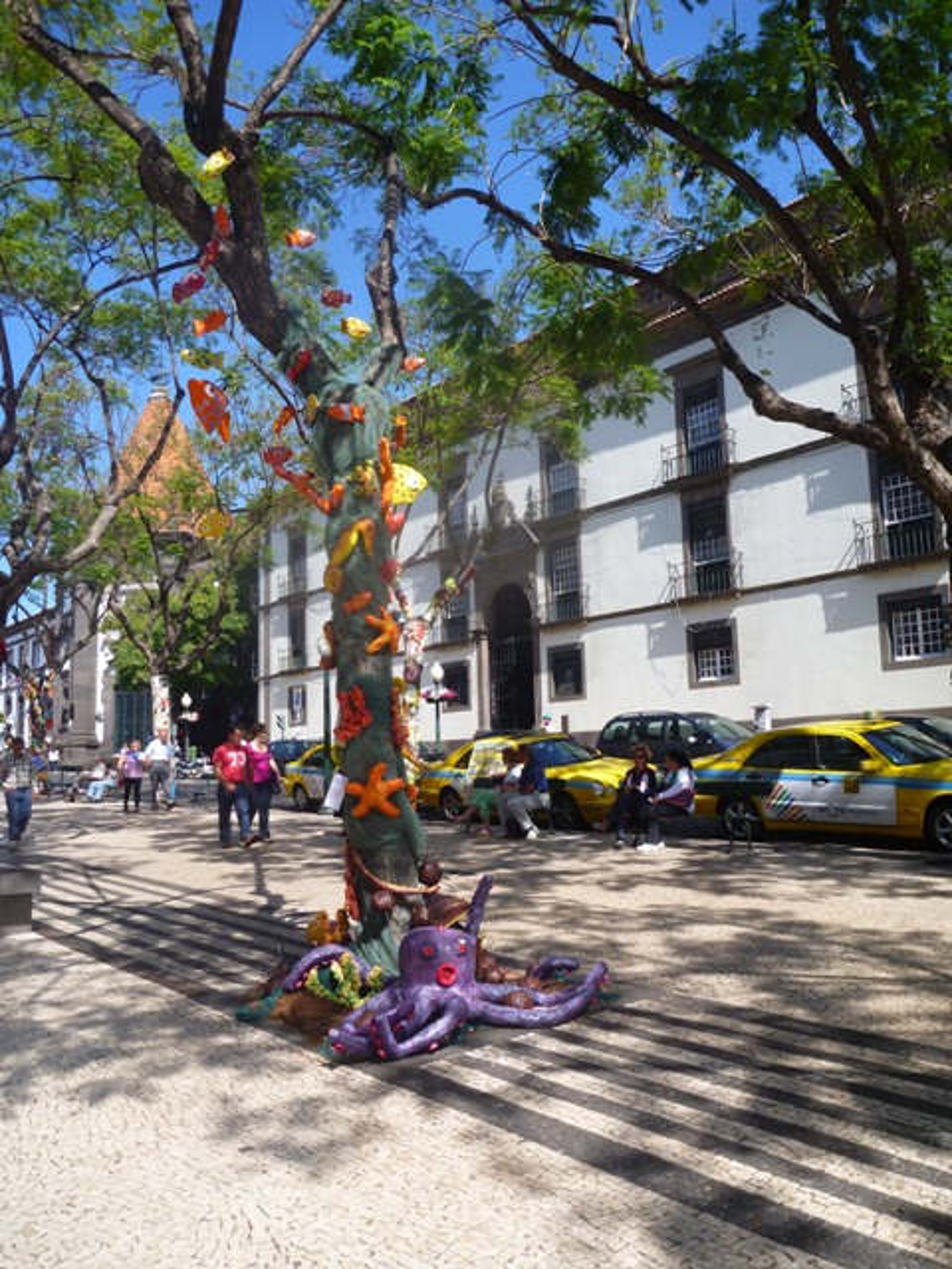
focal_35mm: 28
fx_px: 1027
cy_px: 634
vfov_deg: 63.4
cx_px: 476
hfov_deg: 49.7
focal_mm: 4.9
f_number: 3.3
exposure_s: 1/400
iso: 80
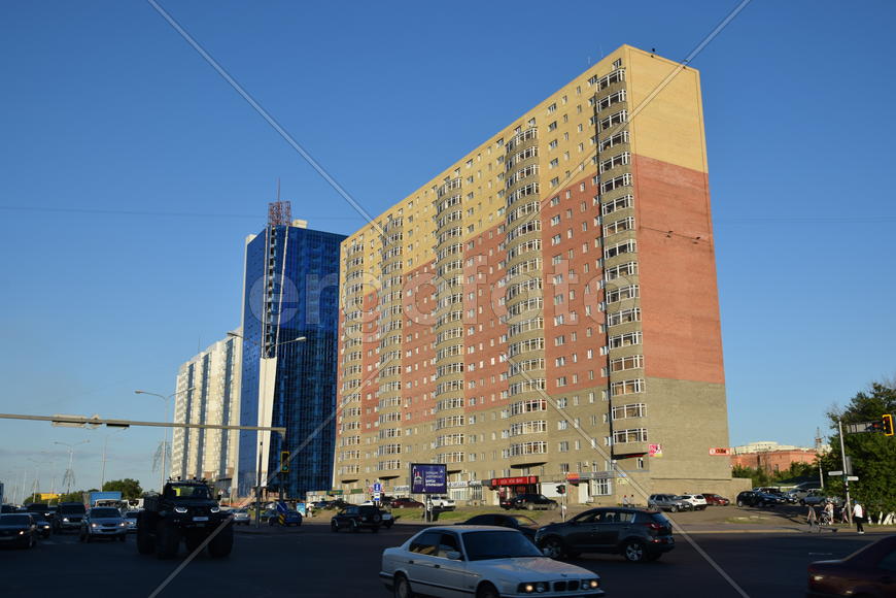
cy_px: 299
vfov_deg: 40.0
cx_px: 448
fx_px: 821
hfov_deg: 57.2
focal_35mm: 33
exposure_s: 1/160
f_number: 9
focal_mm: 22
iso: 100
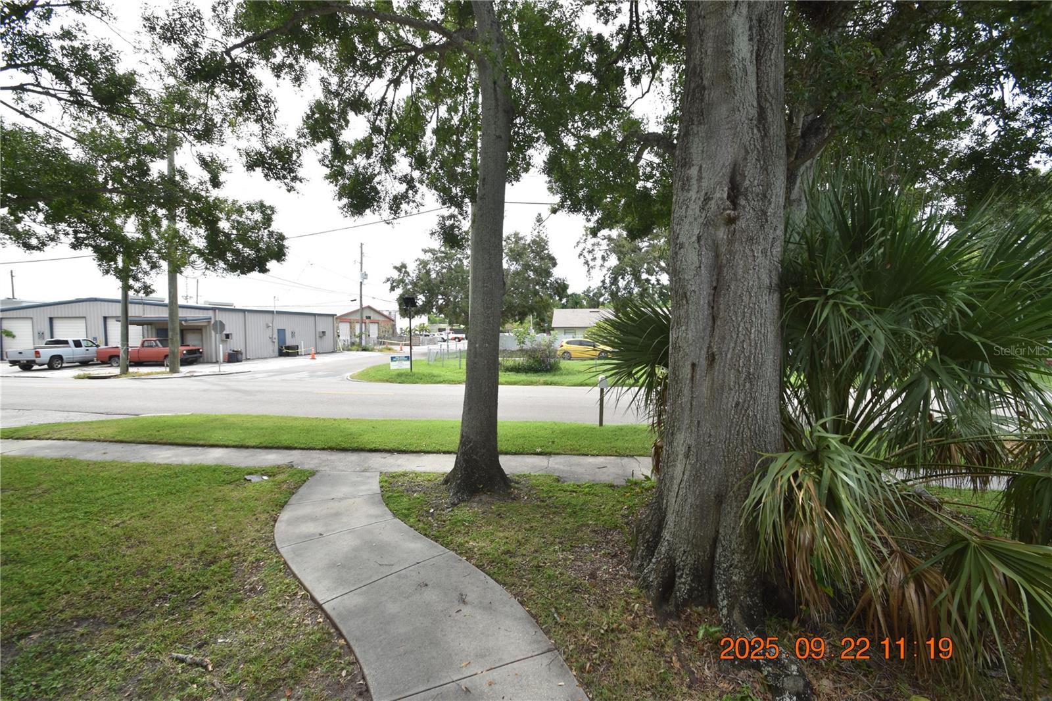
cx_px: 526
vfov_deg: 77.3
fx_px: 438
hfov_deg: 100.4
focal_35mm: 15
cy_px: 350
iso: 200
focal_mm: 10
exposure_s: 1/250
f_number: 8
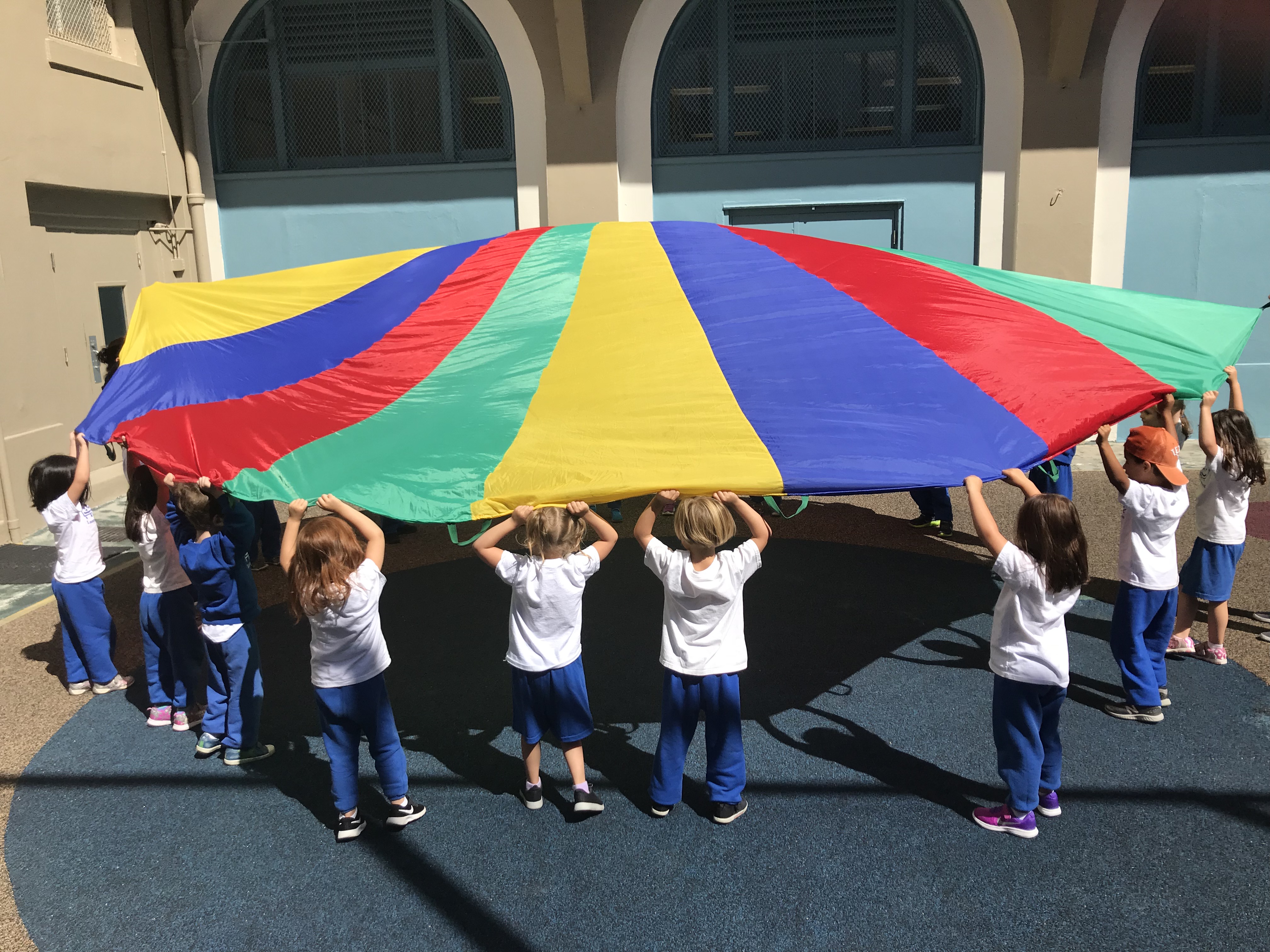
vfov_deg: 49.7
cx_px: 635
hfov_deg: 63.4
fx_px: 1027
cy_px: 476
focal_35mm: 28
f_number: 1.8
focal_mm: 3.99
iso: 20
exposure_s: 1/2994
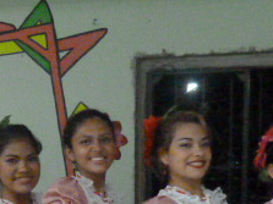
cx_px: 72
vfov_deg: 16.2
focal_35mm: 86
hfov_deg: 22.6
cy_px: 270
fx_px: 678
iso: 1600
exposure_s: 1/25
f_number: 2.9
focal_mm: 5.2
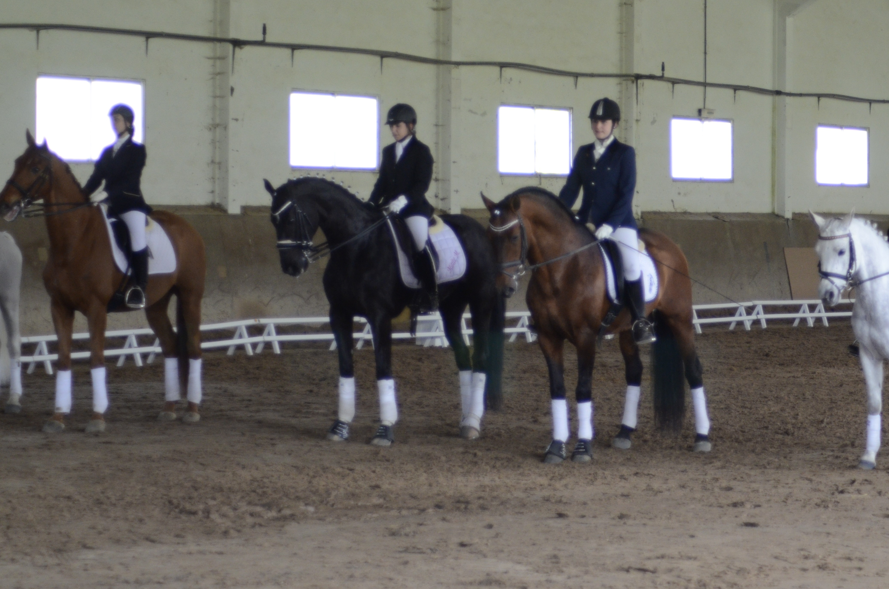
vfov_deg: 10.9
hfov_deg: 16.4
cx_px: 525
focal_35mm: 125
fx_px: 3080
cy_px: 245
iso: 1250
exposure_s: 1/250
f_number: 4
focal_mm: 70
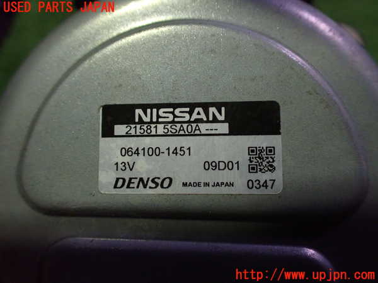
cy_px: 142
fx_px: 328
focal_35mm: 30
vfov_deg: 46.8
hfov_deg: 60.0
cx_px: 189
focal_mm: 5.4
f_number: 2.3
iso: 800
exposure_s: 1/100
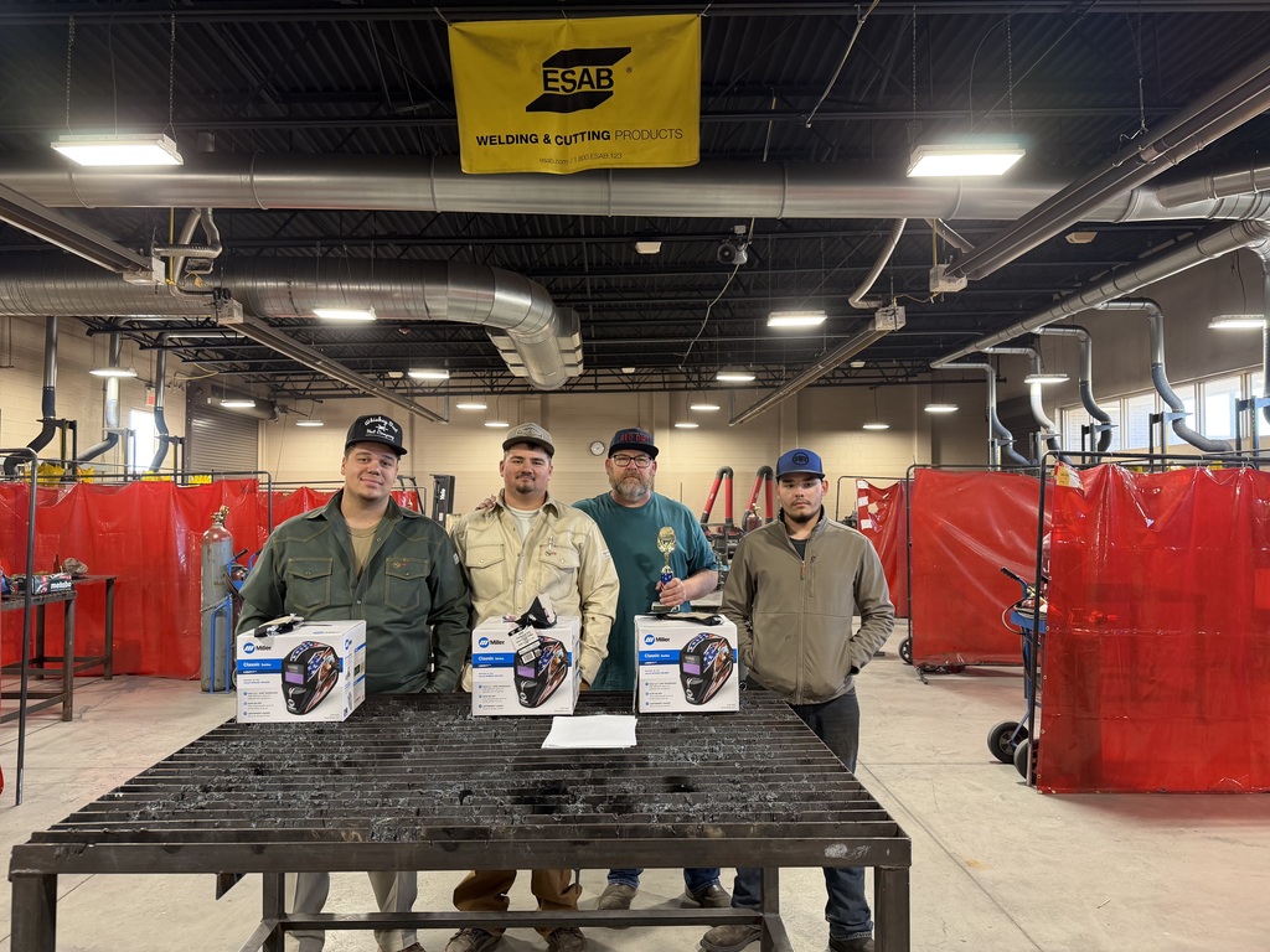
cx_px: 635
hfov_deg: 71.6
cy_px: 476
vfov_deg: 56.8
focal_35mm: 24
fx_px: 881
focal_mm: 6.76
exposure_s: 1/60
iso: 160
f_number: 1.78
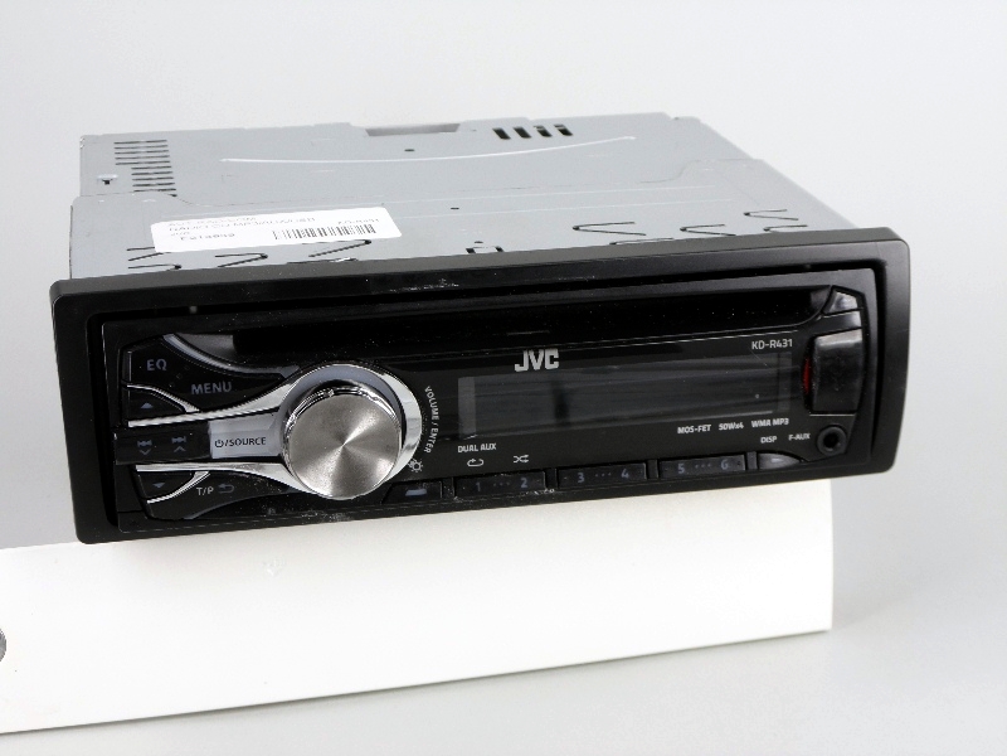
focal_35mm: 70
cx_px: 504
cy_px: 378
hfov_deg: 27.8
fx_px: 2036
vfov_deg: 21.0
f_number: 4.6
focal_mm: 12.8
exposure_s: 1/45
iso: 80
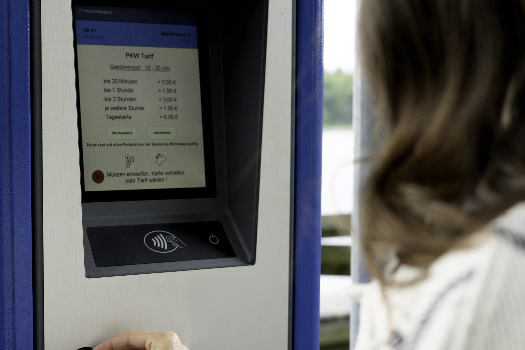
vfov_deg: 20.0
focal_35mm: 68
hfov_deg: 29.5
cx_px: 194
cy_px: 221
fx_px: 992
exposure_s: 1/50
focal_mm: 50
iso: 100
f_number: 4.5
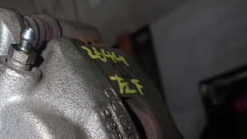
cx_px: 48
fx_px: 367
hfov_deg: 36.0
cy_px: 178
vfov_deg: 19.8
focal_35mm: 56
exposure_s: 1/30
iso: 200
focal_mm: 4.5
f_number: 5.6
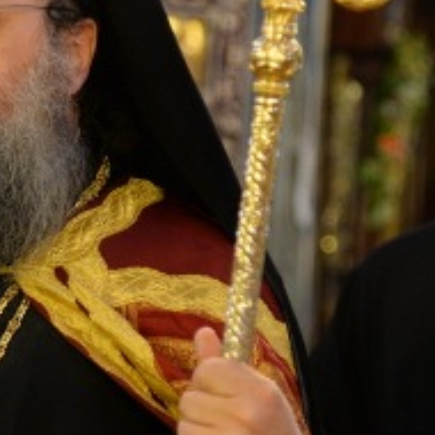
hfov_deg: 7.5
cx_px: -77
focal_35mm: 233
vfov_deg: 7.5
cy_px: 226
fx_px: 3313
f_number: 4
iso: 2500
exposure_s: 1/40
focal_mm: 82
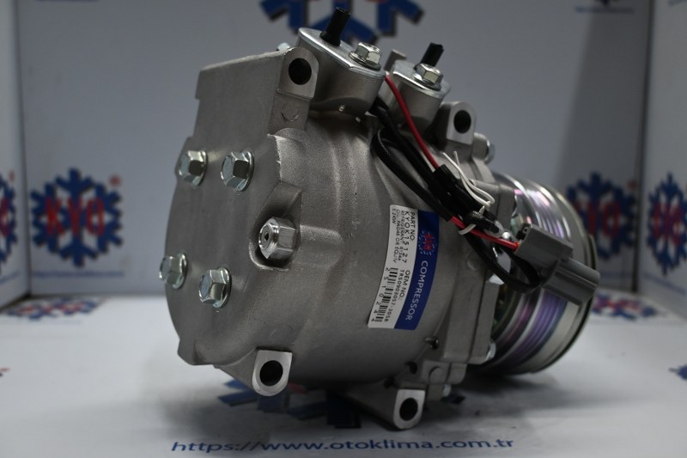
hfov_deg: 51.3
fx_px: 715
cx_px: 344
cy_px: 229
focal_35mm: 38
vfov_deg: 35.5
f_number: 4.2
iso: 720
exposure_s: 1/125
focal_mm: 25
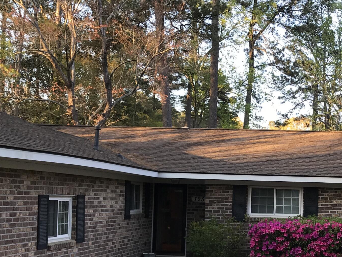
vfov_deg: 23.4
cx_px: 283
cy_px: 198
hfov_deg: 30.3
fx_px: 612
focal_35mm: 62
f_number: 1.8
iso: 20
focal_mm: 3.99
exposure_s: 1/155
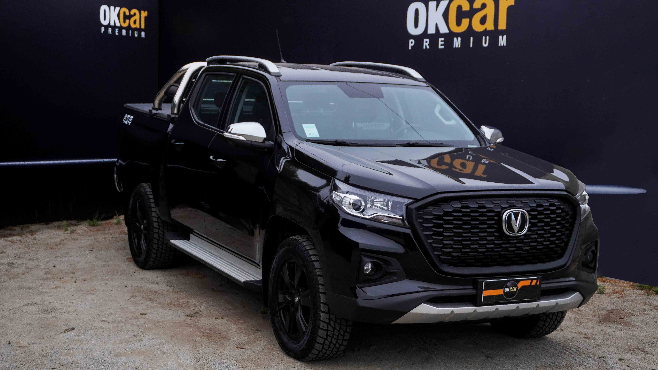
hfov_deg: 37.5
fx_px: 969
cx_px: 329
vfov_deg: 21.6
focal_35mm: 56
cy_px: 210
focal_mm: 35
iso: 500
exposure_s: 1/2000
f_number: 5.6
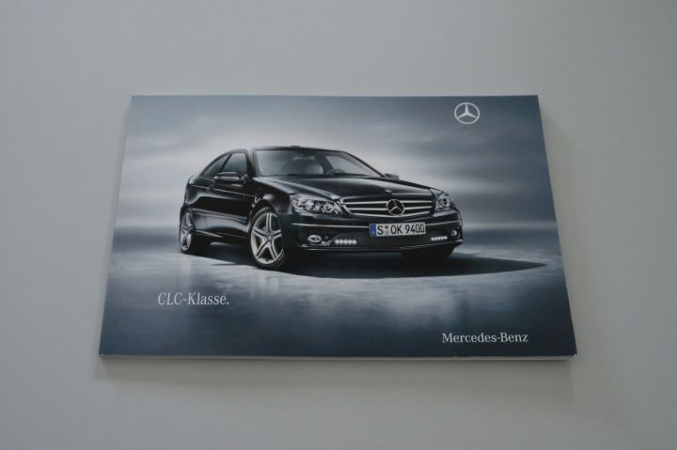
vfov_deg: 31.1
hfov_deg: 45.5
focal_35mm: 43
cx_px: 338
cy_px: 225
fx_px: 808
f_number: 7.1
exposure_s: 1/200
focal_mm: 28.9
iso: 12800
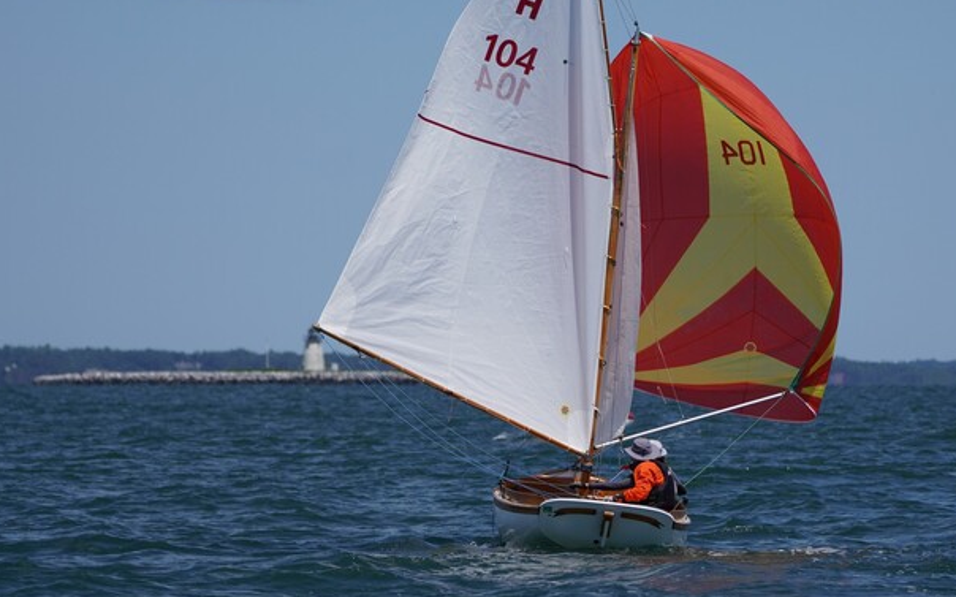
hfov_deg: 5.5
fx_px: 9862
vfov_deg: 3.5
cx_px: 575
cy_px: 226
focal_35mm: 379
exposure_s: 1/1600
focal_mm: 187
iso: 125
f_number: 5.6
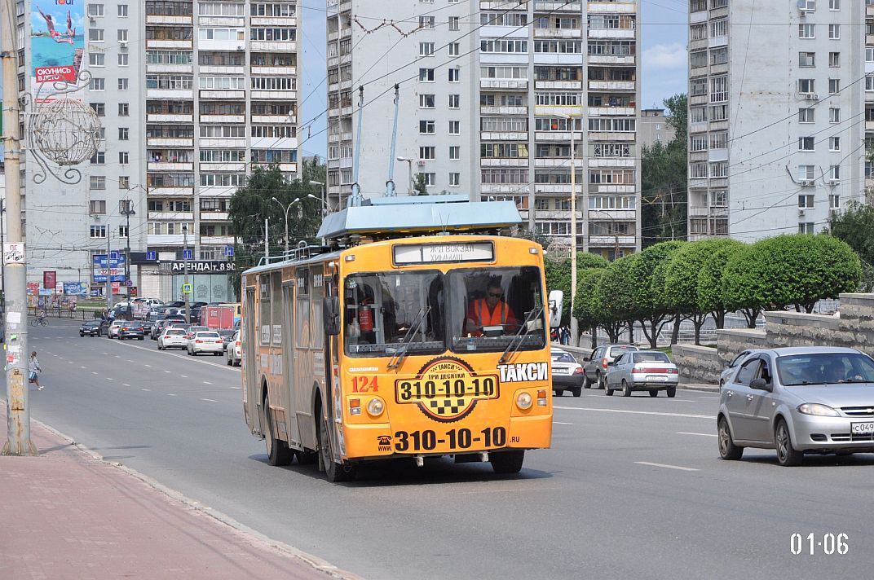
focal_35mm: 112
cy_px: 290
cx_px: 437
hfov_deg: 18.2
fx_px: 2728
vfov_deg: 12.1
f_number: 6.3
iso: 400
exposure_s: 1/1600
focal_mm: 75
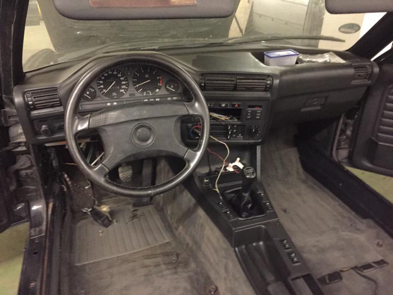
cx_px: 196
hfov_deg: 61.7
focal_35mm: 29
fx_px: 329
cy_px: 148
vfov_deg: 48.2
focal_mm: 4.15
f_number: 2.2
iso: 640
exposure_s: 1/17
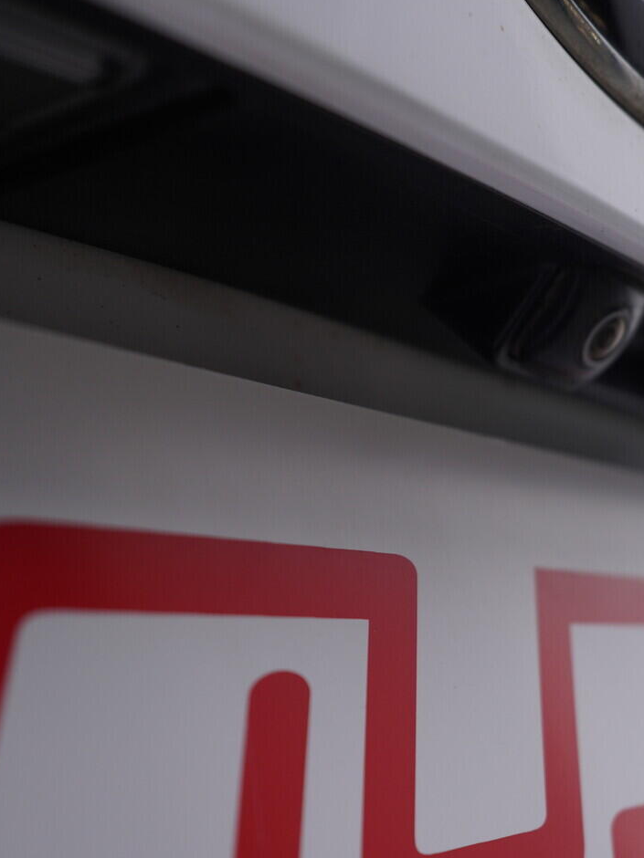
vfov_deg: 36.2
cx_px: 549
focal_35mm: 53
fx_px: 1315
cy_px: 434
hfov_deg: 26.8
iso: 125
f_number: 4
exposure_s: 1/80
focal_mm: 24
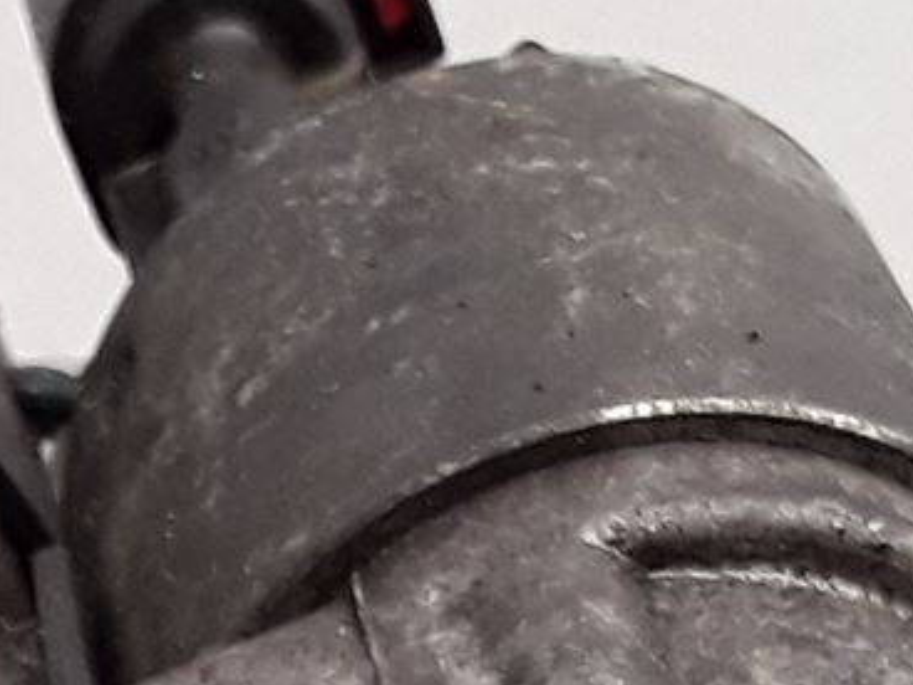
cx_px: -261
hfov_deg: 12.3
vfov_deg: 8.9
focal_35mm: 156
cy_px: 1442
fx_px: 4115
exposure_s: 1/50
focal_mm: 2.91
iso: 50
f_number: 1.9
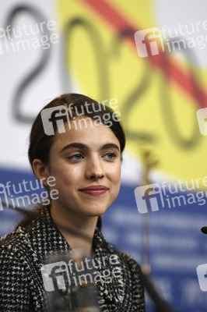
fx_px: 1728
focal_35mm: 200
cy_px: 156
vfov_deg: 10.3
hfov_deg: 6.9
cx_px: 104
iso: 800
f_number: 3.5
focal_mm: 200
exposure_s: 1/320
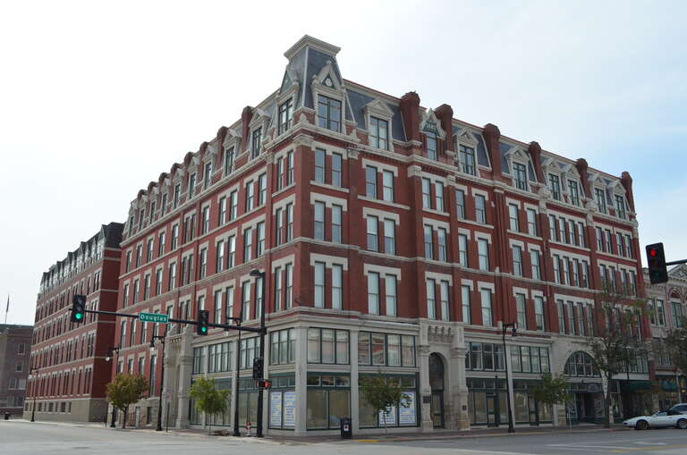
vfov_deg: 39.8
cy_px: 228
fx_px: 629
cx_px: 344
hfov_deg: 57.3
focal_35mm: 33
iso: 100
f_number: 8
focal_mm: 22
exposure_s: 1/250
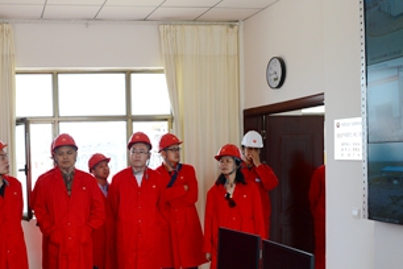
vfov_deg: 28.4
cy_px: 182
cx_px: 90
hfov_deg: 40.4
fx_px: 526
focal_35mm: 47
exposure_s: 1/200
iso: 800
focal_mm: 24
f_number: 7.1
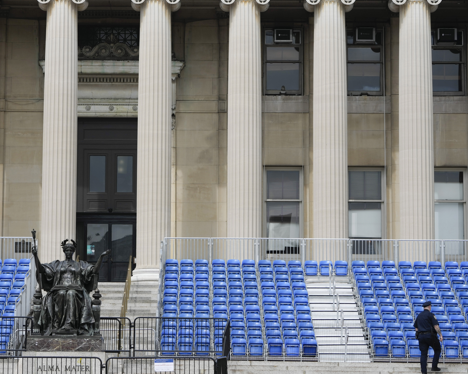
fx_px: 1939
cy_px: 157
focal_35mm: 140
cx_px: 160
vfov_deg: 11.0
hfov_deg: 13.7
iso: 200
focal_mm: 100
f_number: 8
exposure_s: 1/800
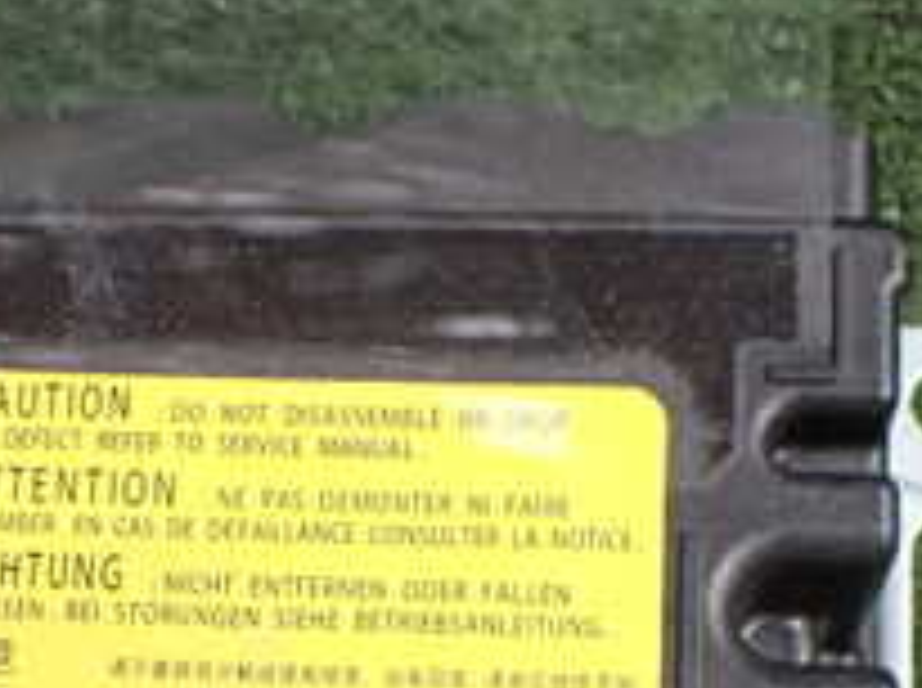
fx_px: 2340
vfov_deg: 16.4
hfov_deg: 22.2
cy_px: 701
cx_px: 351
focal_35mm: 88
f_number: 2.3
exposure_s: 1/100
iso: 800
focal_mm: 5.4
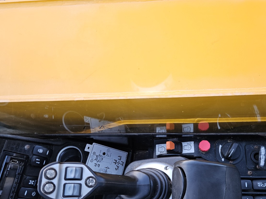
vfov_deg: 46.4
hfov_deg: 59.3
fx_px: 231
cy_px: 123
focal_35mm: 30
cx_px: 165
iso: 125
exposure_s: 1/100
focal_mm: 5.4
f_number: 1.8
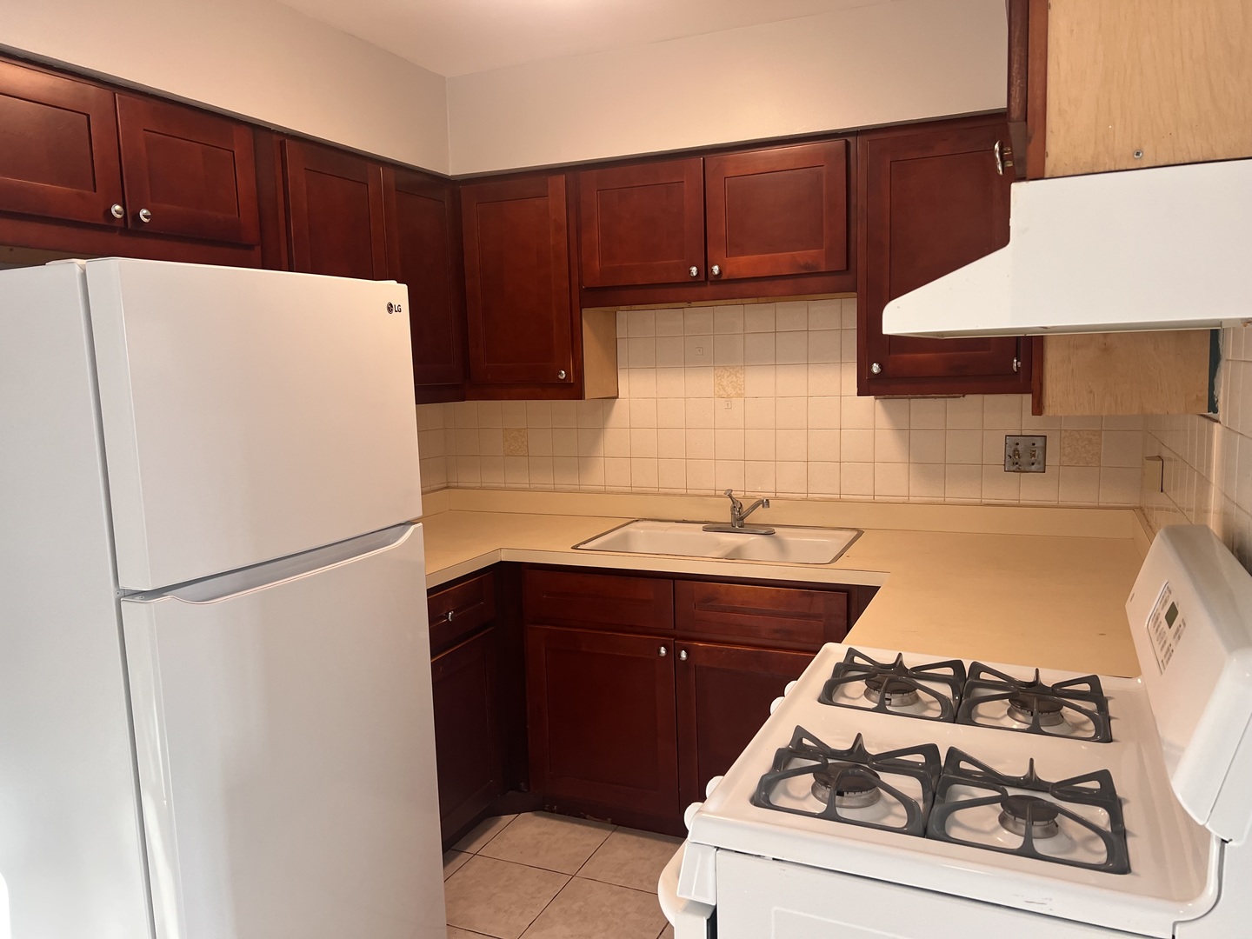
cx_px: 626
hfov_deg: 67.3
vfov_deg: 53.1
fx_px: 940
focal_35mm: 26
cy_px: 470
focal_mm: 5.7
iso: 125
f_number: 1.5
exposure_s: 1/120
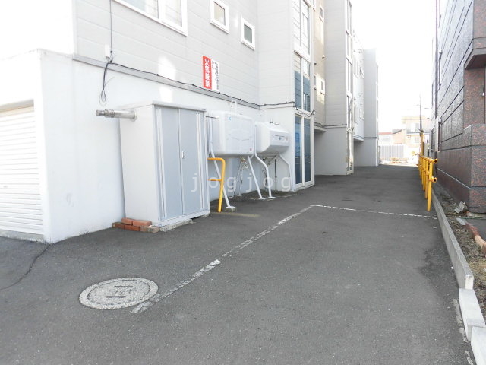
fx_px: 337
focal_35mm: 24
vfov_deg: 56.8
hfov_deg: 71.6
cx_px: 243
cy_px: 182
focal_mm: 4.3
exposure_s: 1/125
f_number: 3.1
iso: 100
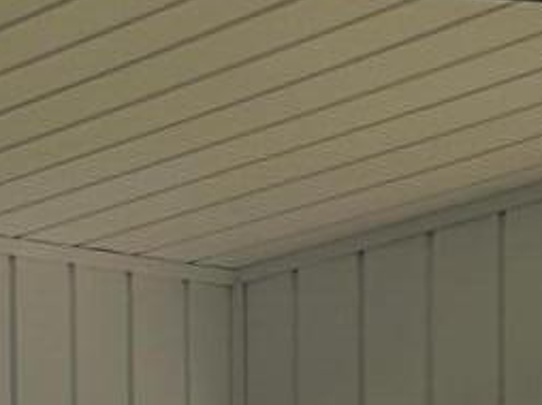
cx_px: -706
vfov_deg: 7.0
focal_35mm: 189
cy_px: 1206
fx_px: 2956
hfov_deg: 9.5
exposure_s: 1/3155
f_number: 1.78
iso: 80
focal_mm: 6.86
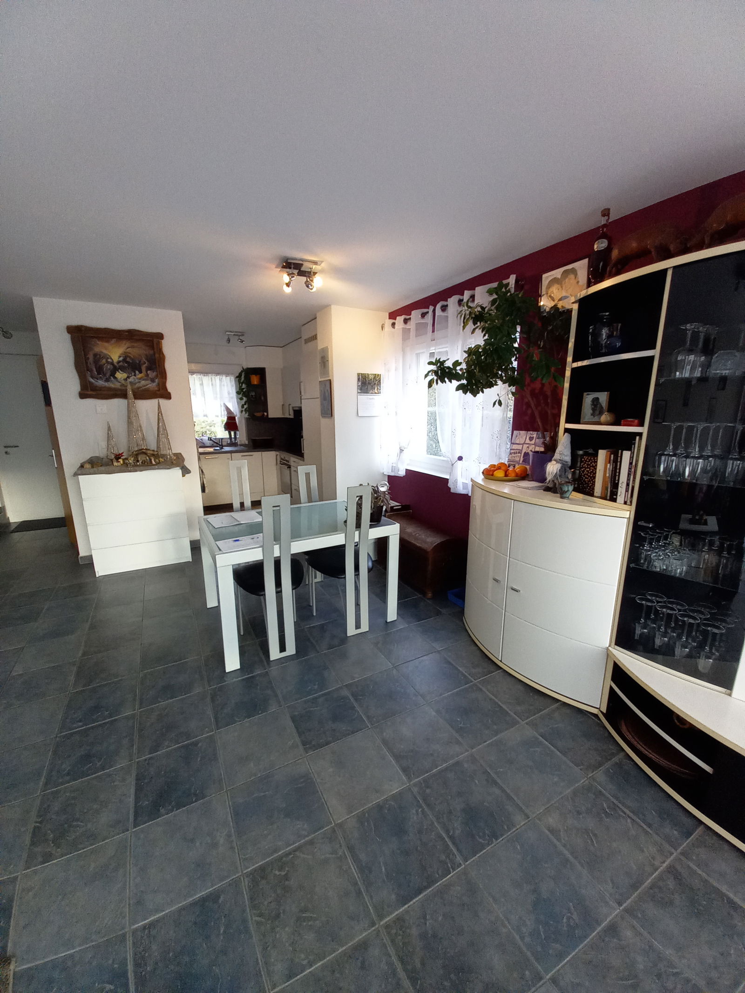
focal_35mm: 13
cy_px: 496
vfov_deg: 106.2
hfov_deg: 89.9
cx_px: 372
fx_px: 373
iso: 125
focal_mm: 1.42
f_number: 2.2
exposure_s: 1/50
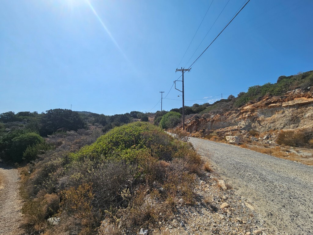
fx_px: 118
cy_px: 118
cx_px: 156
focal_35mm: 13
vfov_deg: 89.9
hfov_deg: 106.2
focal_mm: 2.2
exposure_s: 1/4743
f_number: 2.2
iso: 50
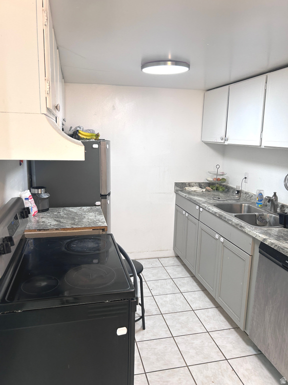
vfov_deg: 67.3
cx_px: 144
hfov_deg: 53.1
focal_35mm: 26
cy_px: 192
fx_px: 288
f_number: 1.5
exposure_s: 1/120
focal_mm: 5.7
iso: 125
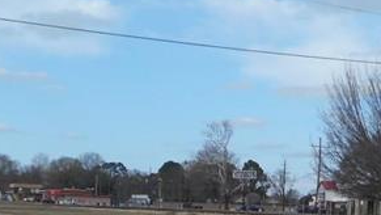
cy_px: 299
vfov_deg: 10.6
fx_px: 1122
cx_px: 278
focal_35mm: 111
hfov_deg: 19.2
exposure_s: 1/640
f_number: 4
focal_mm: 5.2
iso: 80
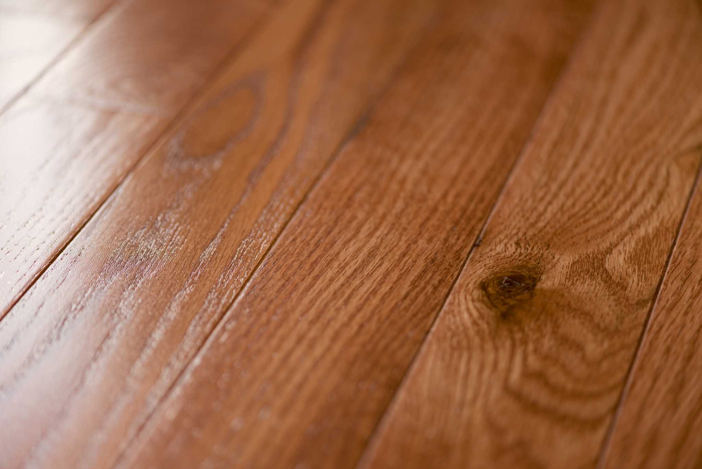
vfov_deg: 13.1
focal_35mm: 105
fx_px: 2048
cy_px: 234
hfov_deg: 19.4
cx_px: 351
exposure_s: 1/80
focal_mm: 105
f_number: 4
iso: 400
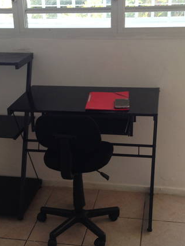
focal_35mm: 61
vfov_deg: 31.6
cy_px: 149
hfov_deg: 24.0
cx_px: 73
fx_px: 435
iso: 64
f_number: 2.4
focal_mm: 4.12
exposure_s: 1/50
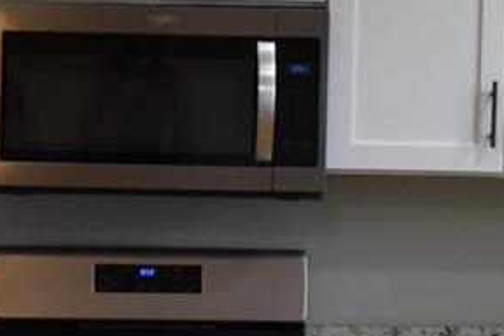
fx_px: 2688
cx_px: 33
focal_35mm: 192
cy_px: 241
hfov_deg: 10.6
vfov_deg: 7.1
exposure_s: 1/60
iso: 400
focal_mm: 18
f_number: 4
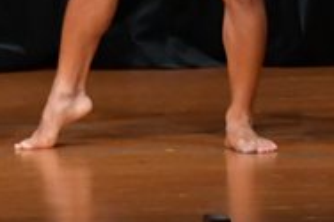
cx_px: 285
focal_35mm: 1052
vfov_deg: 1.3
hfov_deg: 2.0
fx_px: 9751
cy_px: -208
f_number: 5.6
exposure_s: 1/400
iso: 5000
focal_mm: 170
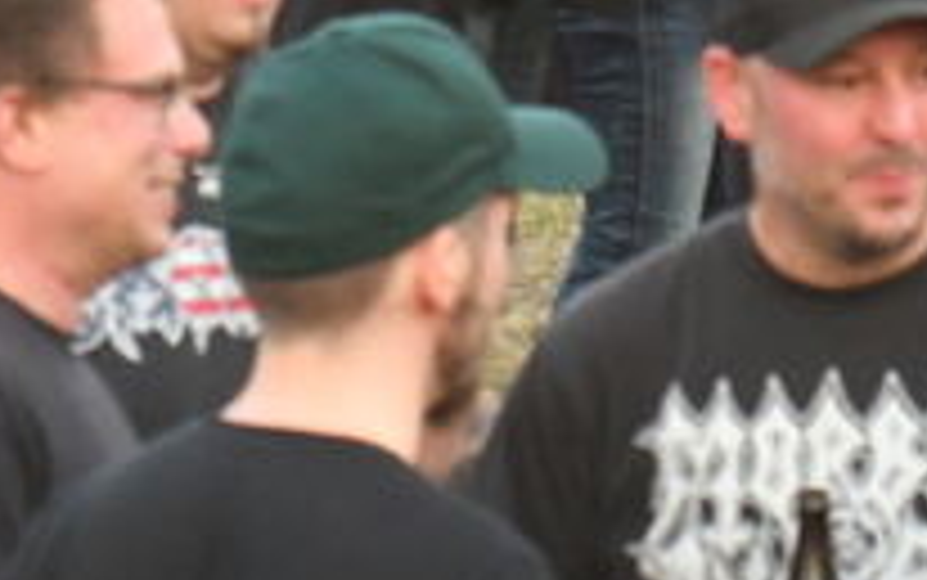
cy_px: -4
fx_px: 15748
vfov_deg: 2.1
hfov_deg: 3.4
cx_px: 846
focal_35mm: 623
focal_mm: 70
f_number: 5.6
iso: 800
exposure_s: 1/125
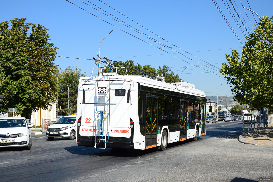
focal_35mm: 39
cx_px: 136
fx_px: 296
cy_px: 91
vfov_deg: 34.2
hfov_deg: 49.6
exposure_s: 1/800
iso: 200
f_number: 7.1
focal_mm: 26
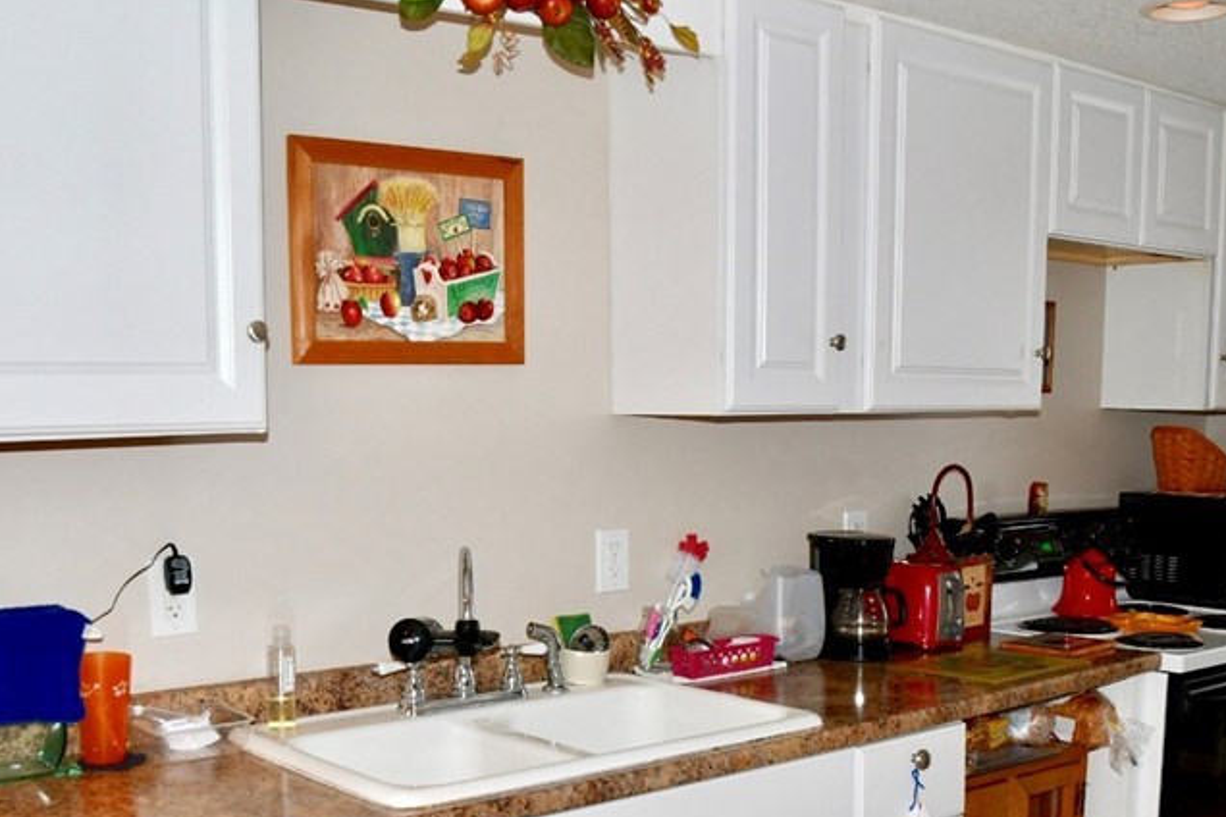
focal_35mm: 41
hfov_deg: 47.4
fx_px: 1396
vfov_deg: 31.9
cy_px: 634
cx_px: 615
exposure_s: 1/60
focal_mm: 16
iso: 640
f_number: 4.5
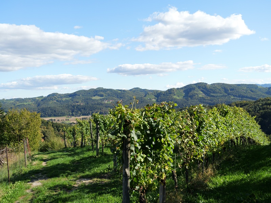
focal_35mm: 38
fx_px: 297
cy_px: 102
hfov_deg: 49.0
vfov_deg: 37.7
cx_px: 136
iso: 100
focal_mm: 19
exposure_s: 1/250
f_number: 5
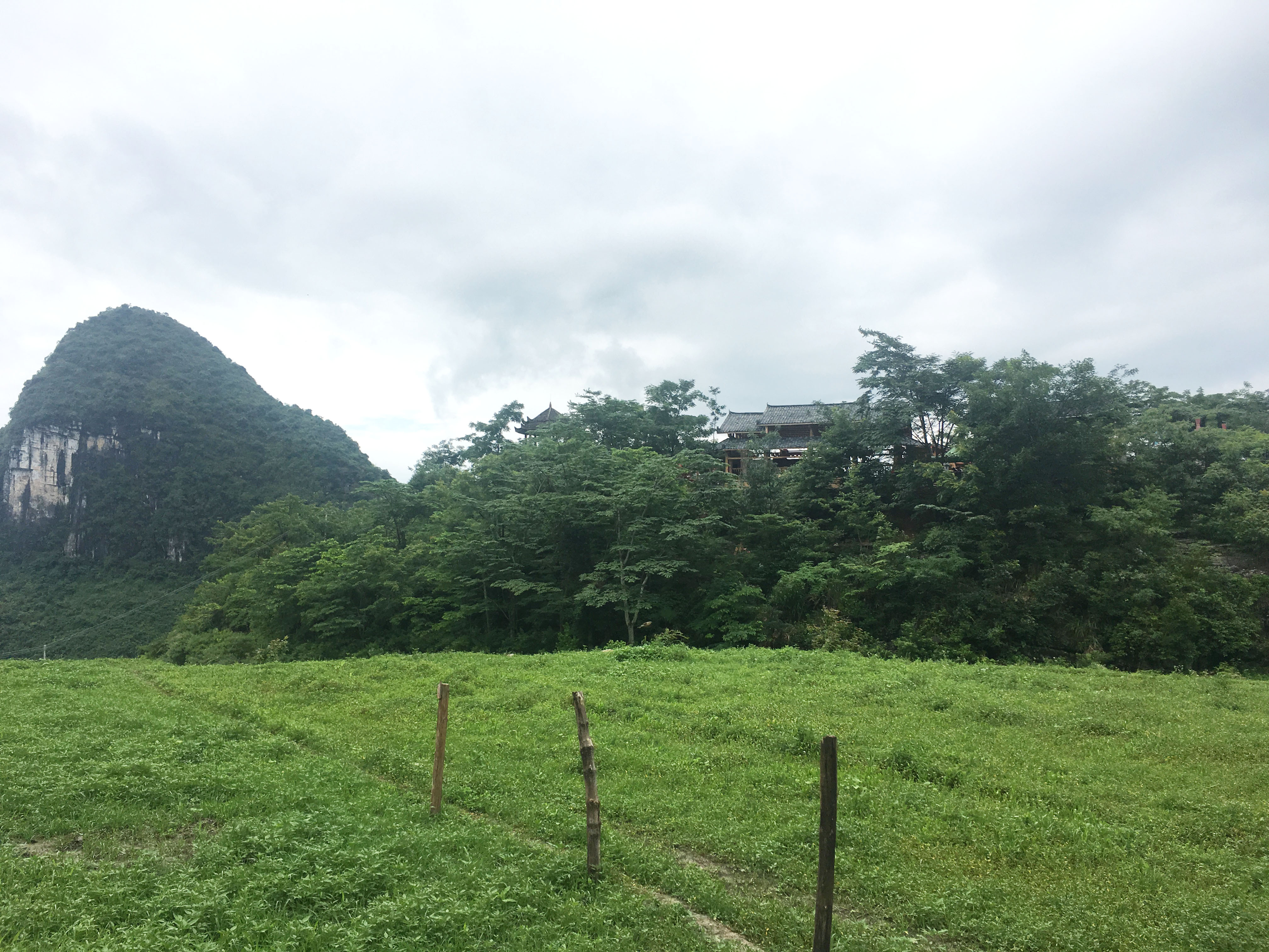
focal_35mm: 29
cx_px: 634
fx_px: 1063
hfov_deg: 61.7
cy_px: 476
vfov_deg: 48.2
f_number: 2.2
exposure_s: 1/1479
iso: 25
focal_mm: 4.15
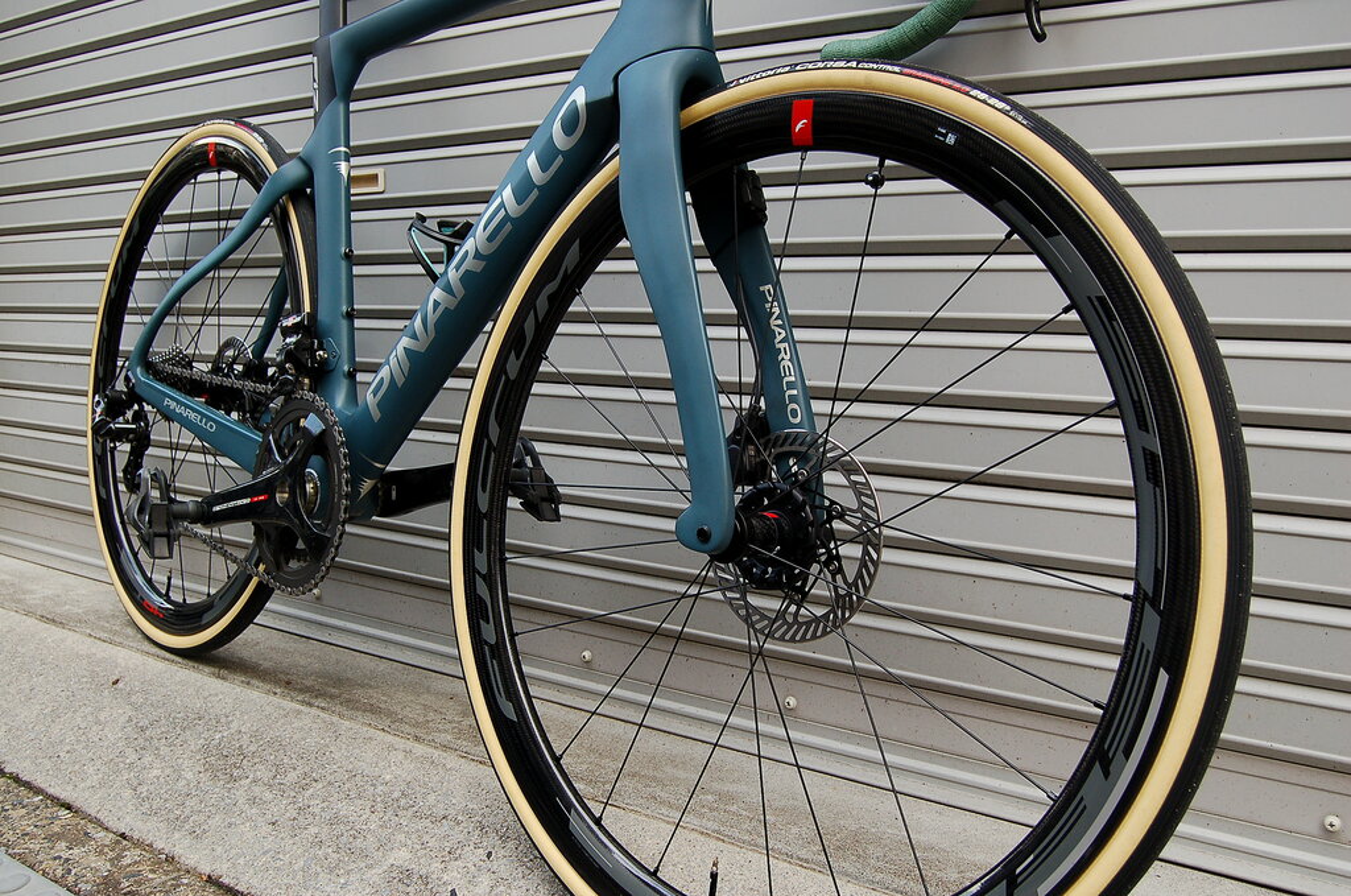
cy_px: 448
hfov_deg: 57.3
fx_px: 1236
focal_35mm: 33
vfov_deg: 39.8
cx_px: 676
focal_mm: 22
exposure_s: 1/125
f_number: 5.6
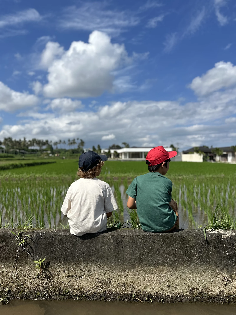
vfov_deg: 71.6
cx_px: 118
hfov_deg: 56.8
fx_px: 218
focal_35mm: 24
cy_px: 158
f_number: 1.78
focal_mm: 6.86
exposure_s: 1/7576
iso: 80
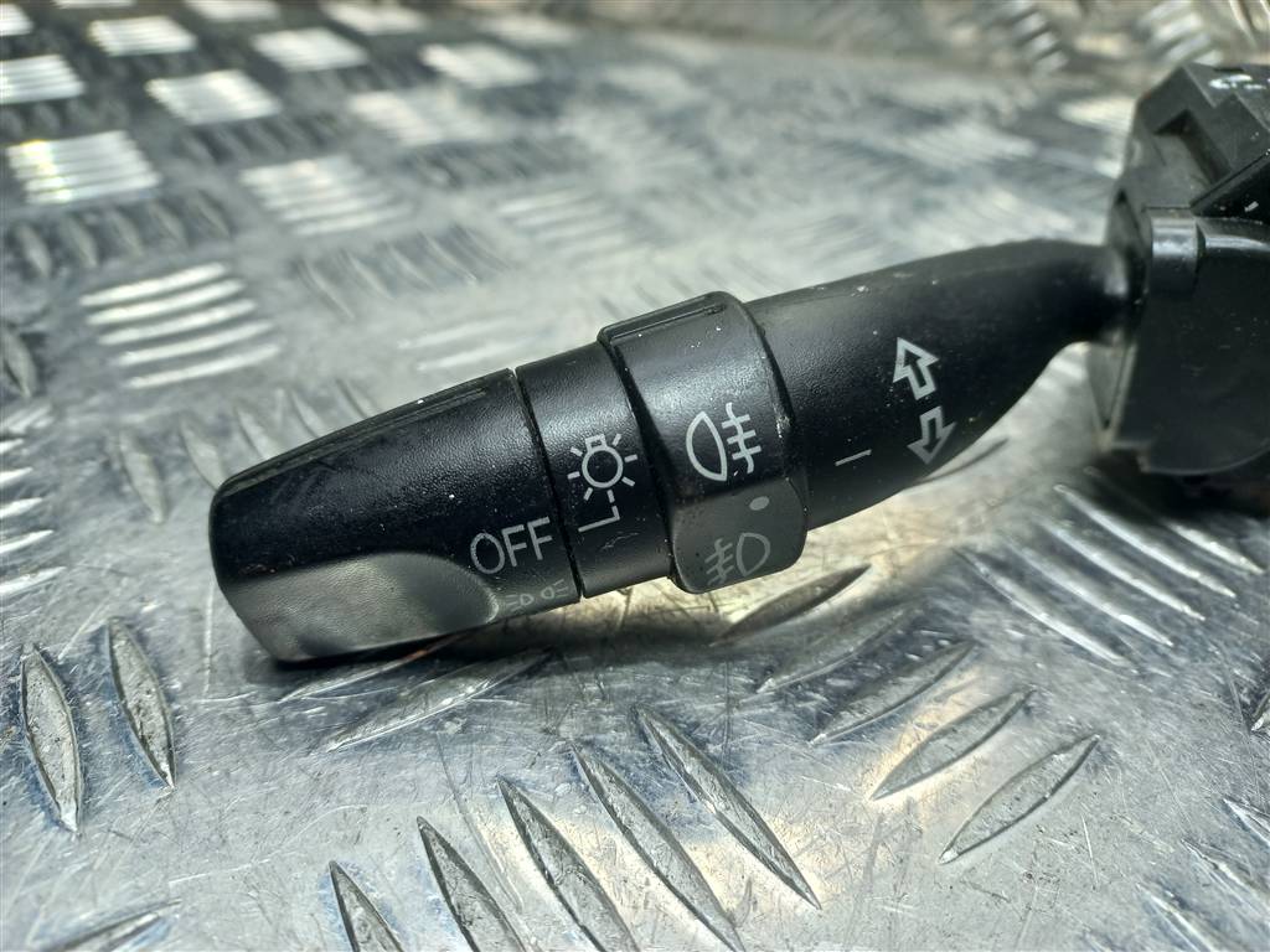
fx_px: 917
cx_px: 635
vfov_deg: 54.9
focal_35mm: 25
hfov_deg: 69.4
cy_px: 476
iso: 32
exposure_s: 1/50
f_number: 1.8
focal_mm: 4.6
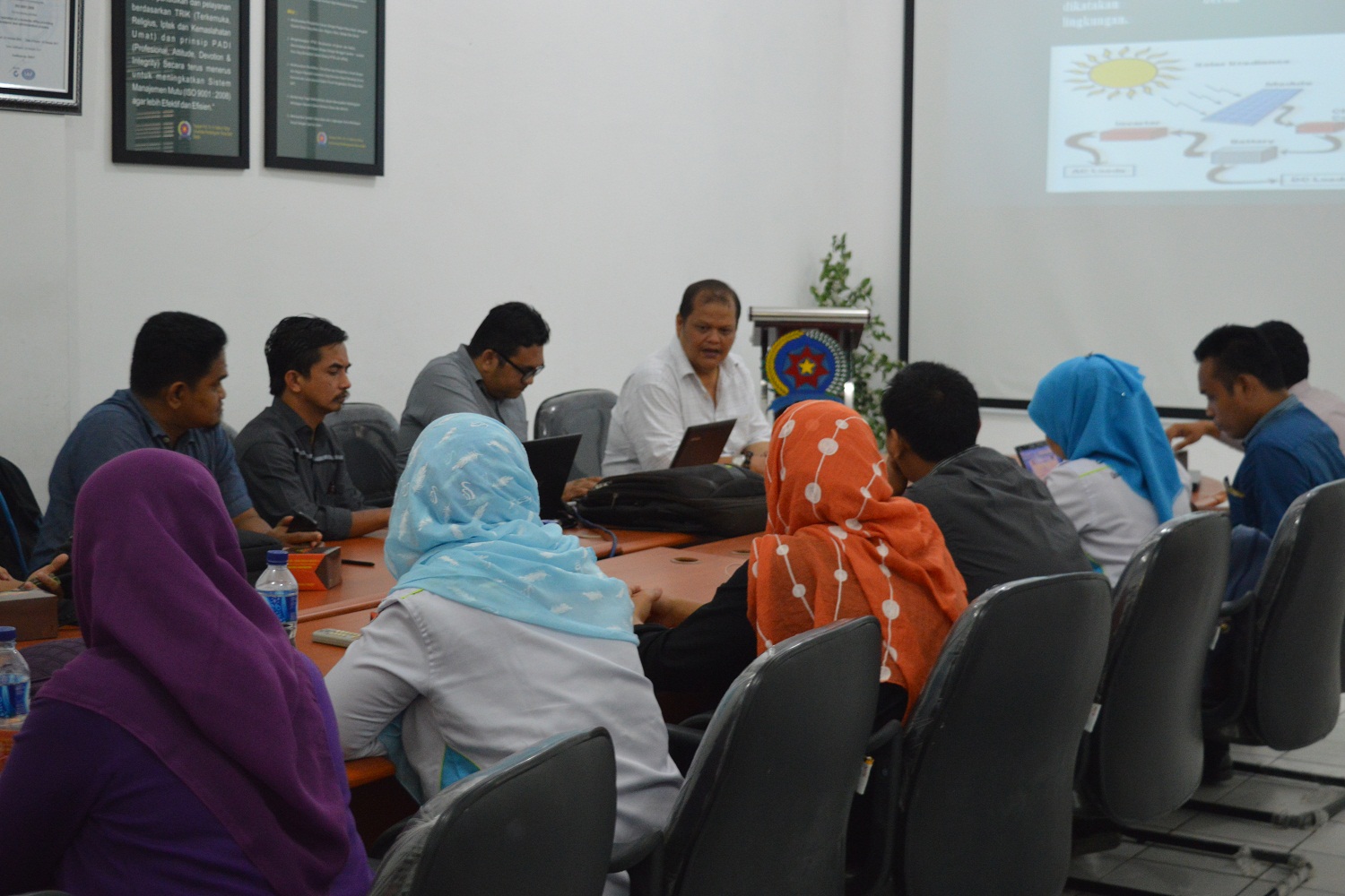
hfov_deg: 36.9
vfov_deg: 25.1
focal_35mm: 54
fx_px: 2017
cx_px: 672
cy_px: 448
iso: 1600
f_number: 4.8
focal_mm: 36
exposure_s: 1/60
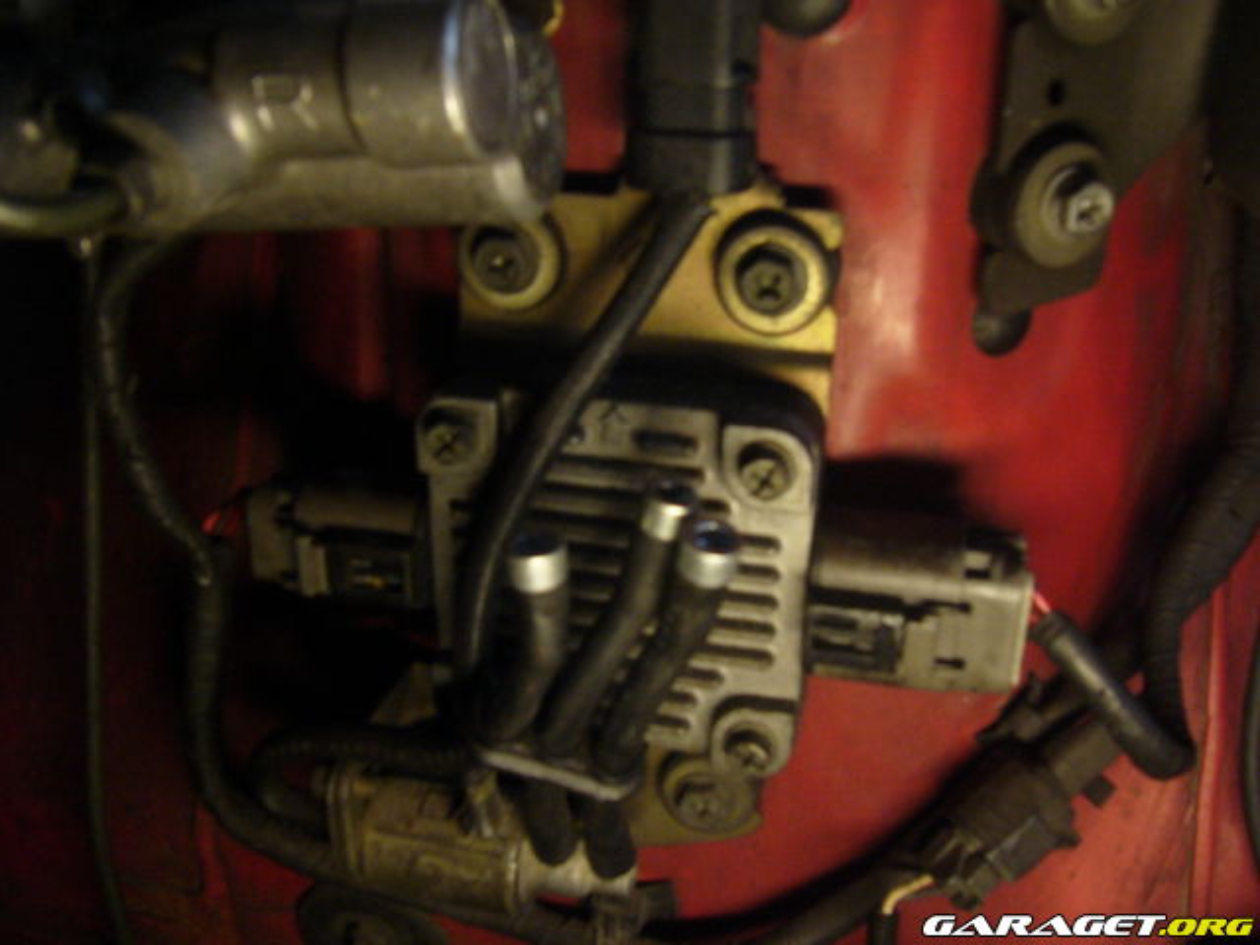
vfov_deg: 40.7
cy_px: 472
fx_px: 1274
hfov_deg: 52.6
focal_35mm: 35
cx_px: 630
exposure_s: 1/8
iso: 200
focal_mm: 5.8
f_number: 2.8
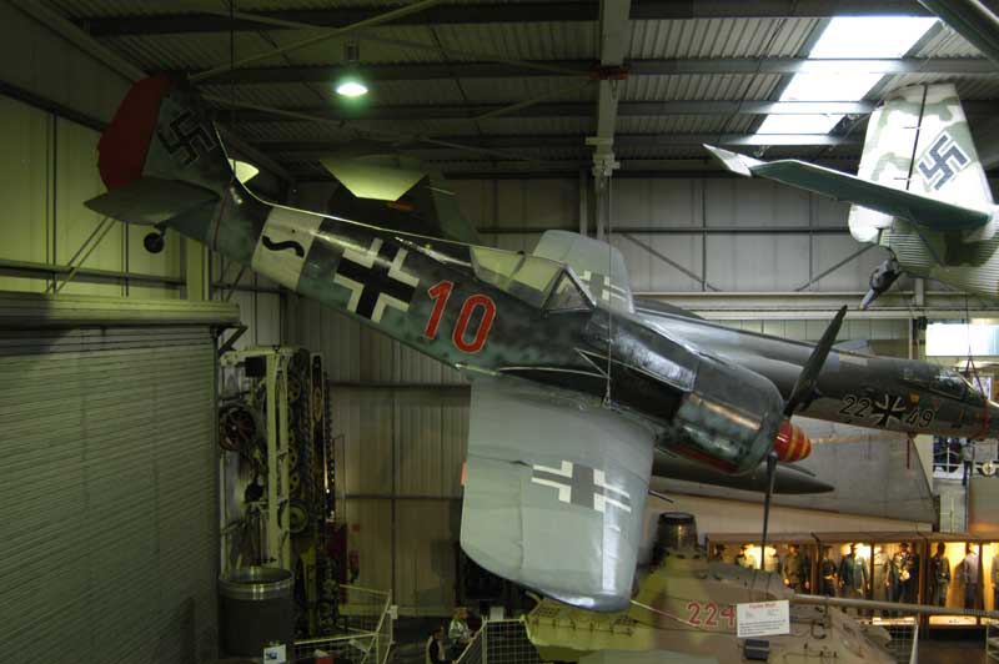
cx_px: 500
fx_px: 998
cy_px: 332
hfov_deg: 53.2
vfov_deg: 36.8
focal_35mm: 36
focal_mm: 24
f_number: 3.5
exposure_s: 1/13
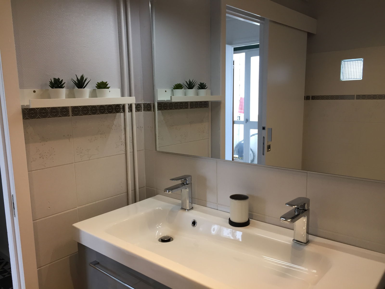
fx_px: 323
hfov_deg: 61.7
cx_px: 192
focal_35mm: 29
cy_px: 144
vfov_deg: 48.2
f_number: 2.2
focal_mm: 4.15
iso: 32
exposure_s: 1/33
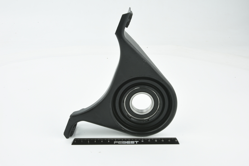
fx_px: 415
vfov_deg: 22.6
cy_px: 83
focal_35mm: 60
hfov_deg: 33.4
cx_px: 124
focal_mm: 60
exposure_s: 1/2
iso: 64
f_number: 32
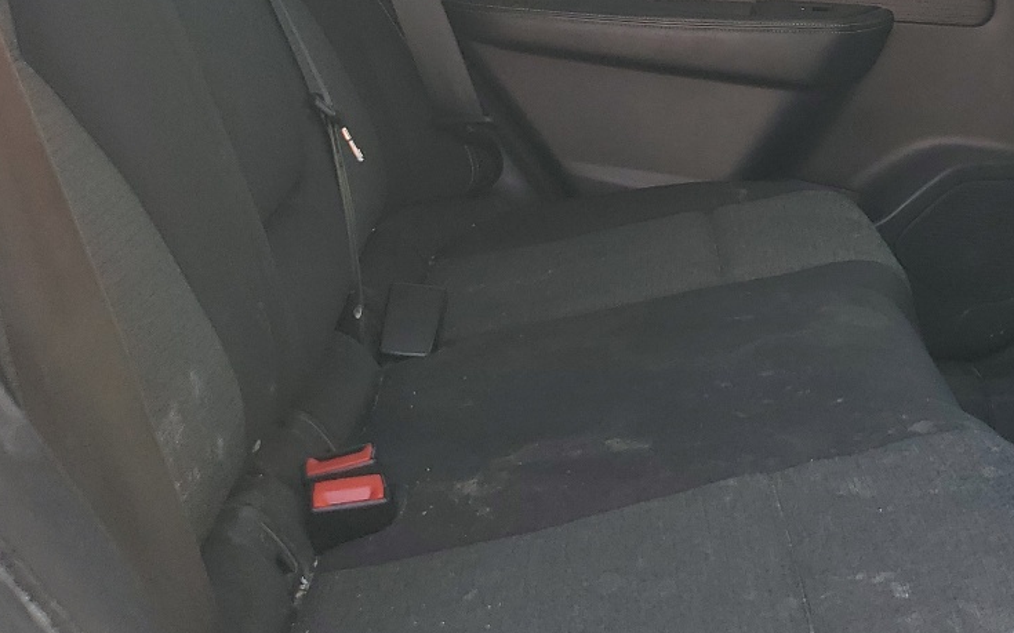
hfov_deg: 33.0
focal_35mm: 60
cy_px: 146
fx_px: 1658
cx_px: 819
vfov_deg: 21.4
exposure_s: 1/213
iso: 50
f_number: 1.5
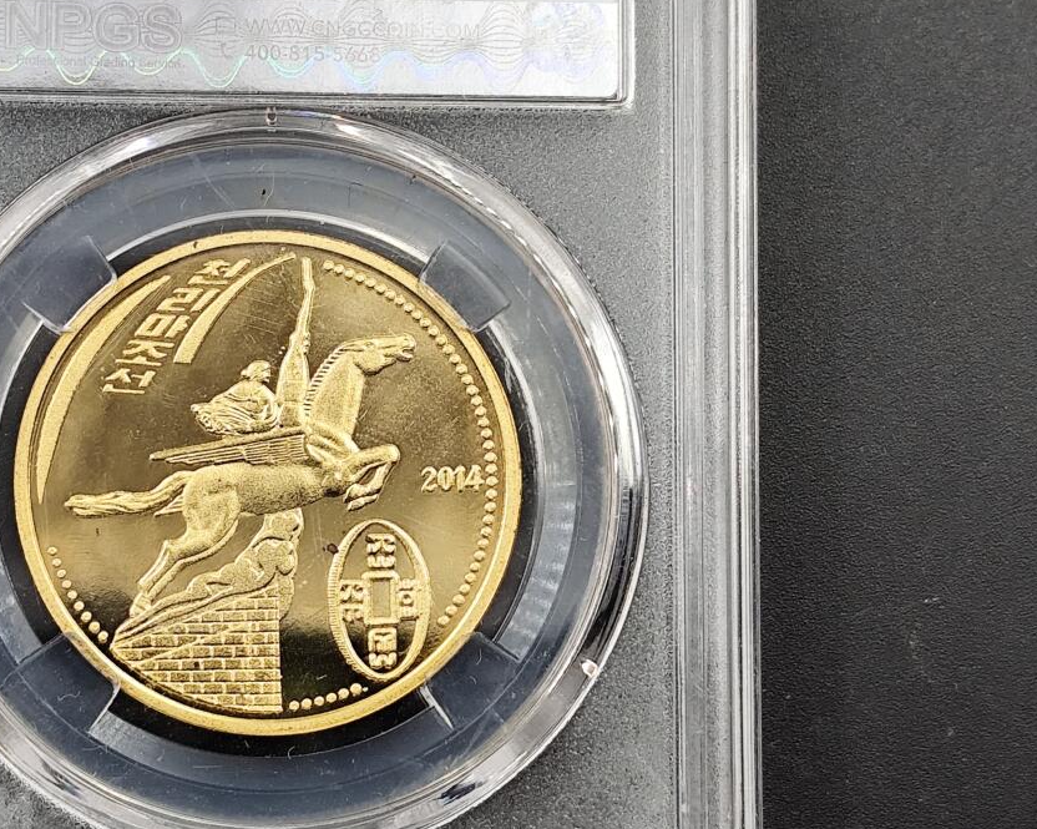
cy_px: 362
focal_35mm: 115
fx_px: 3528
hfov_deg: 16.7
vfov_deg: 13.4
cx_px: 319
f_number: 1.65
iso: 80
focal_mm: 6.14
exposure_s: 1/100
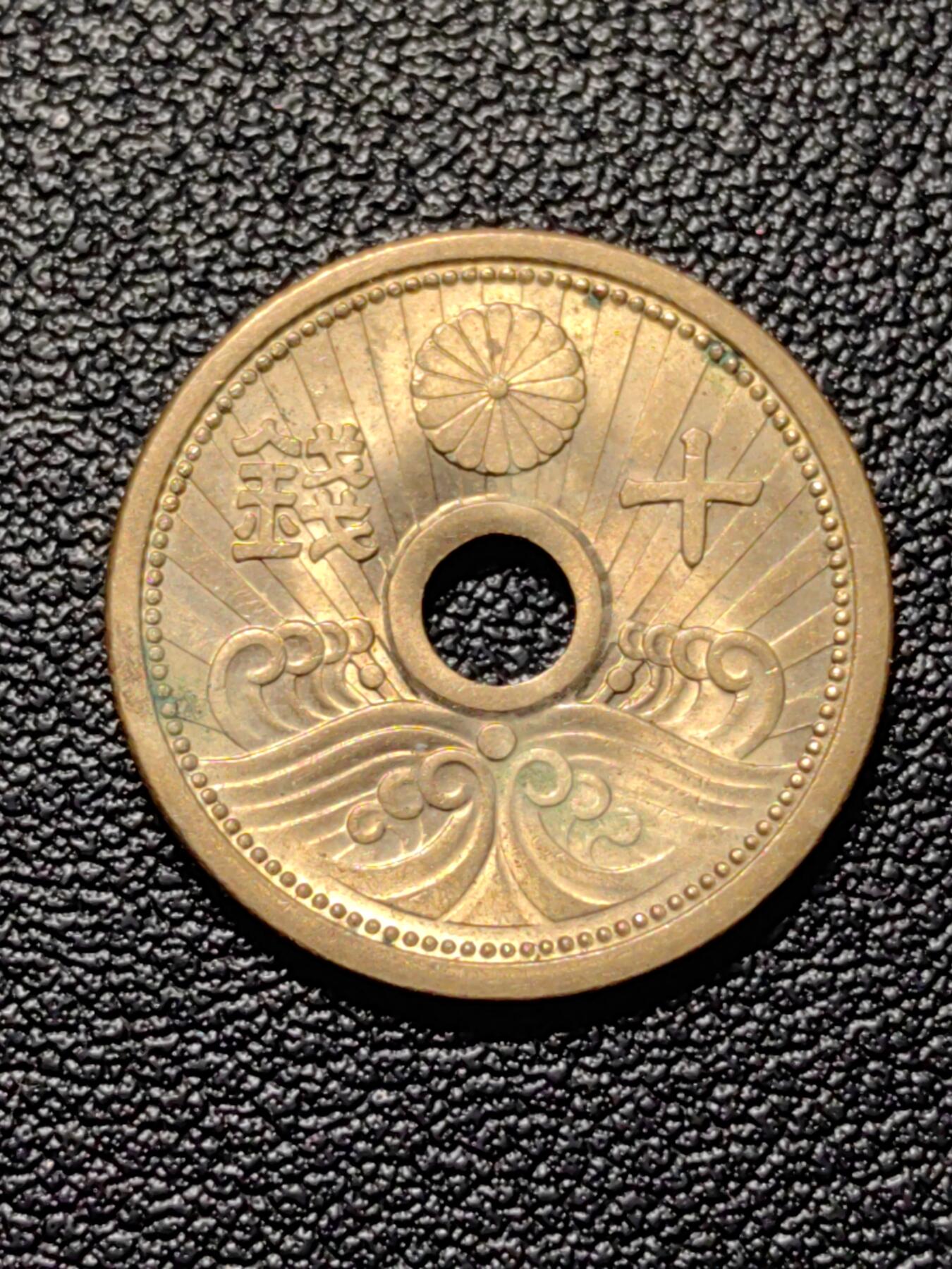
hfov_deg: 14.8
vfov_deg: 19.6
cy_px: 634
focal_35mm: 100
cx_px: 476
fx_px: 3667
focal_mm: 5.75
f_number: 2
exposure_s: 1/148
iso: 50
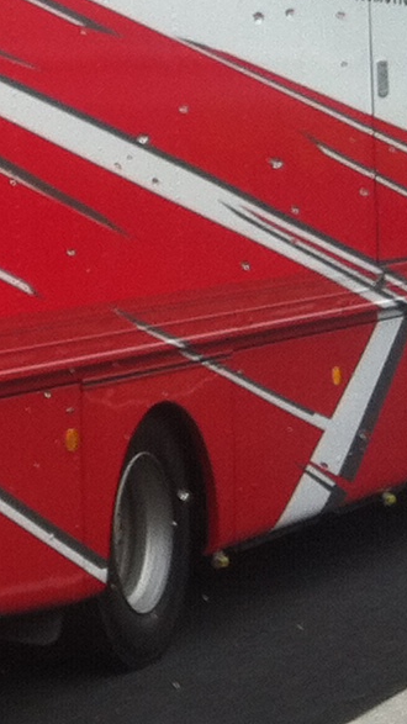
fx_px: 3225
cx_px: -514
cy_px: -134
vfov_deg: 12.5
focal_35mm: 168
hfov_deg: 6.9
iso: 80
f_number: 2.8
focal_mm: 3.85
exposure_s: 1/232
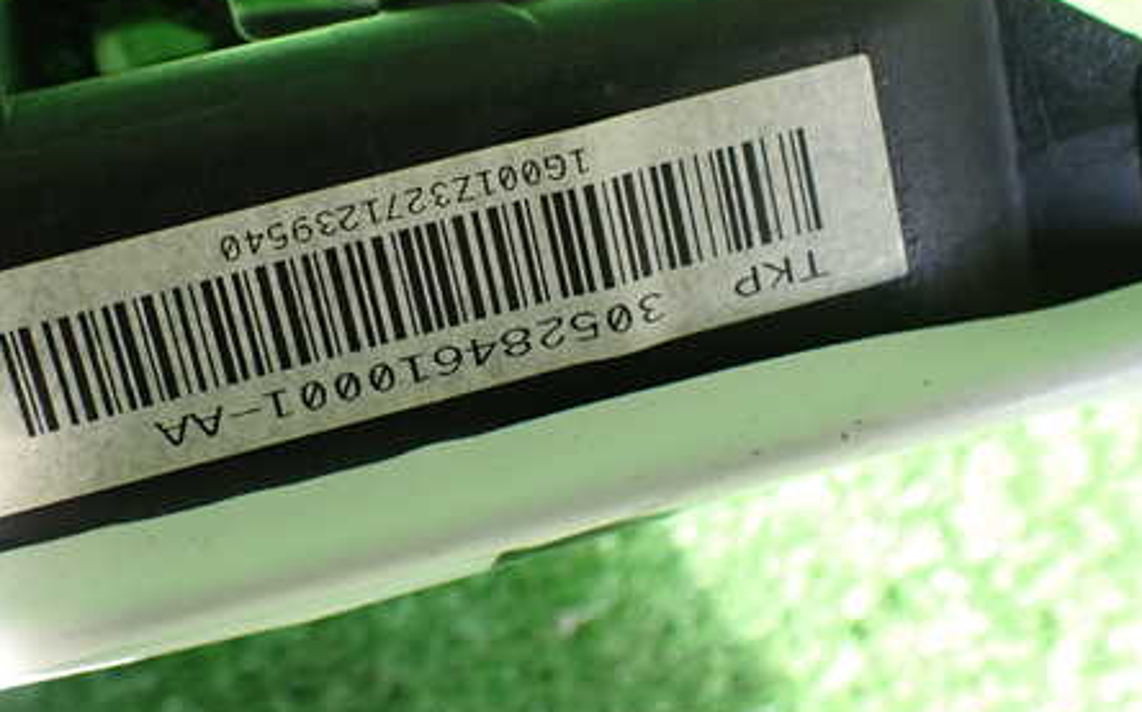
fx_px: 1338
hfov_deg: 45.9
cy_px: 272
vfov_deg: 29.7
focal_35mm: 43
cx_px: 440
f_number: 2.3
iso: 250
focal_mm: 5.4
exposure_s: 1/125
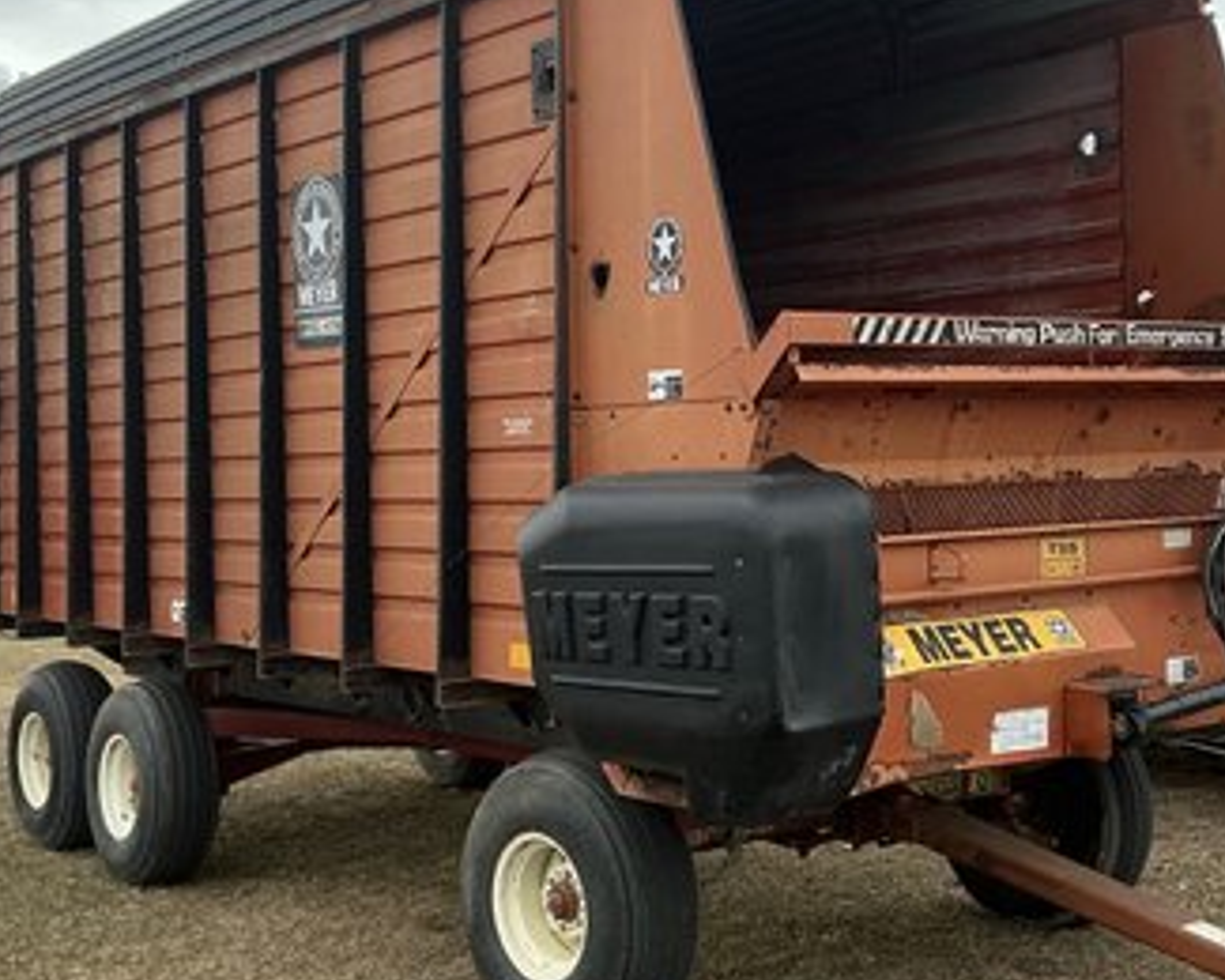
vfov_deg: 28.6
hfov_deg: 35.0
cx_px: 816
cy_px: 477
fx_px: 1922
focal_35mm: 53
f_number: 1.8
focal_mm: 3
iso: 25
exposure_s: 1/709
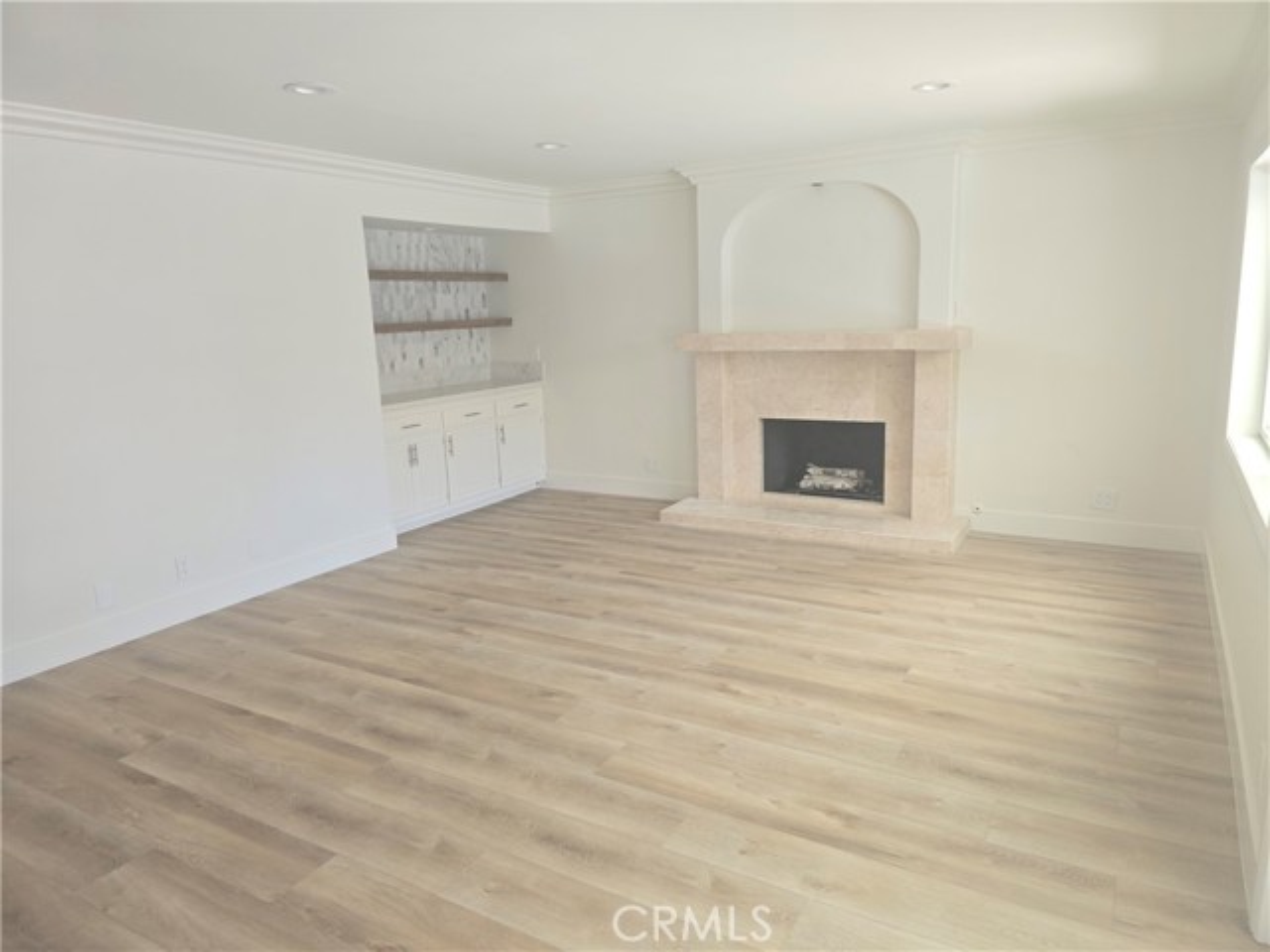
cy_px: 476
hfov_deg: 73.9
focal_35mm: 23
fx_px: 844
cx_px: 635
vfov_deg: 58.9
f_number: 1.7
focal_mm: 6.3
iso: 80
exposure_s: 1/60
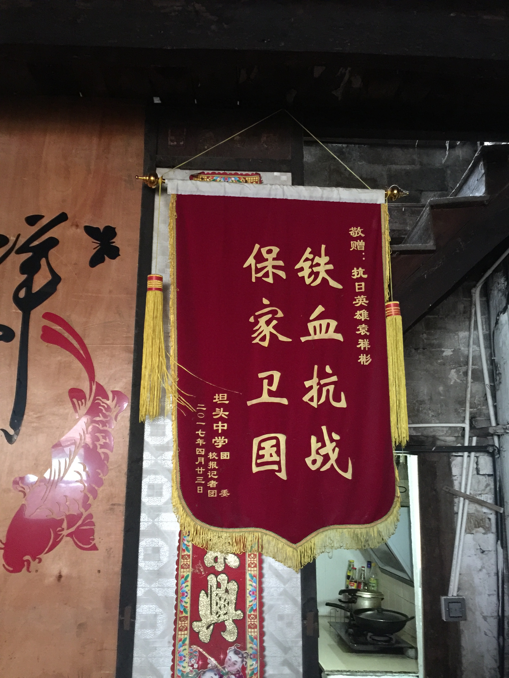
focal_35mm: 29
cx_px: 254
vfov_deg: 61.7
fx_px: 569
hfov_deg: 48.2
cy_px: 339
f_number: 2.2
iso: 200
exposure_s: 1/8
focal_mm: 4.15
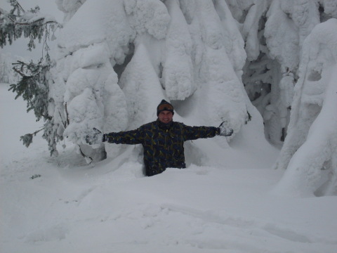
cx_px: 168
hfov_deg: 27.4
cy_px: 126
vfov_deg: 20.7
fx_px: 691
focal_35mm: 71
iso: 80
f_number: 3.7
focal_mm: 11.7
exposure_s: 1/1000
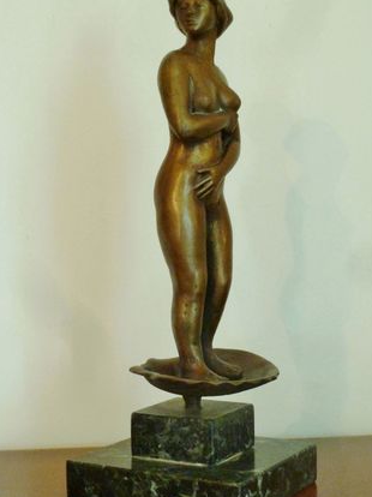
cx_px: 187
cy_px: 238
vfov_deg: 30.3
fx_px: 918
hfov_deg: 22.9
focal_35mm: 64
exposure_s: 1/15
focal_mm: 8.5
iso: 400
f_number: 3.8
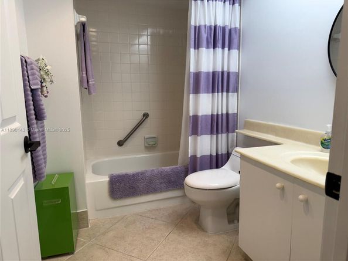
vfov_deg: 56.8
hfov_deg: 71.6
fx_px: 241
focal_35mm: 24
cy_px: 130
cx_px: 174
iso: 50
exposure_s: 1/131
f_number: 1.78
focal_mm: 6.76
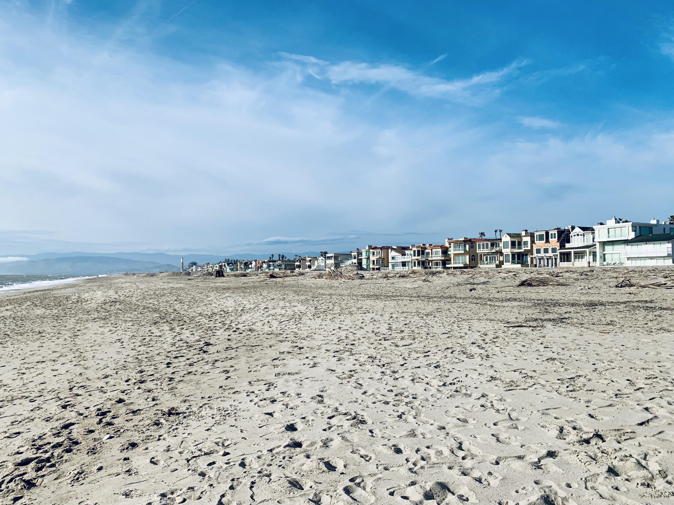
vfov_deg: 53.1
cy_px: 252
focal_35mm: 26
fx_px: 506
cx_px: 337
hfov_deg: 67.3
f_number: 1.8
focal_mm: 4.25
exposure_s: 1/4274
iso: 25
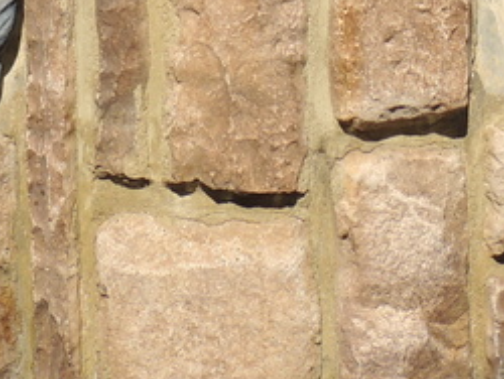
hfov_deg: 11.0
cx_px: 242
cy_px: -294
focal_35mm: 179
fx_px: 2609
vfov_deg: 8.0
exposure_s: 1/1600
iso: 100
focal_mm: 6.2
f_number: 3.3
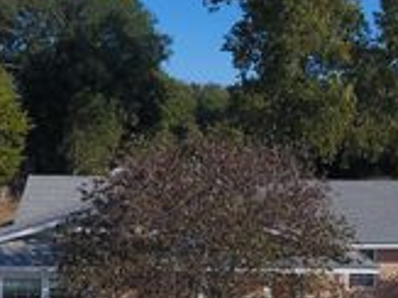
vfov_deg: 27.5
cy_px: 133
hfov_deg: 36.0
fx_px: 609
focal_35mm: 53
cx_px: 245
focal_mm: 3.61
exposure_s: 1/971
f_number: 2.8
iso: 100
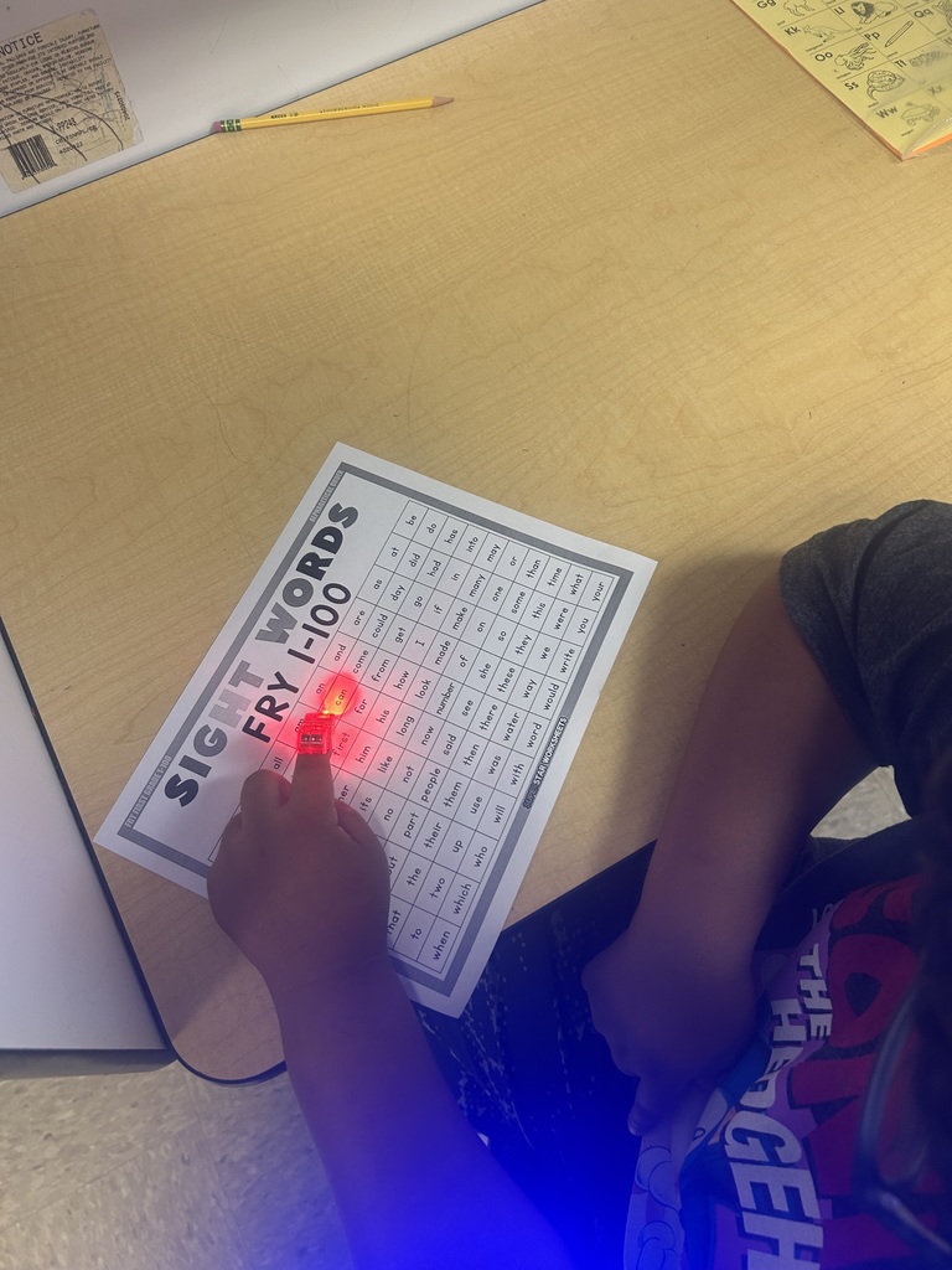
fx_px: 953
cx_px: 476
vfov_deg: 67.3
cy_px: 635
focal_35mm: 26
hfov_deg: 53.1
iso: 100
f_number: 1.5
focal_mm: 5.7
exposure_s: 1/60
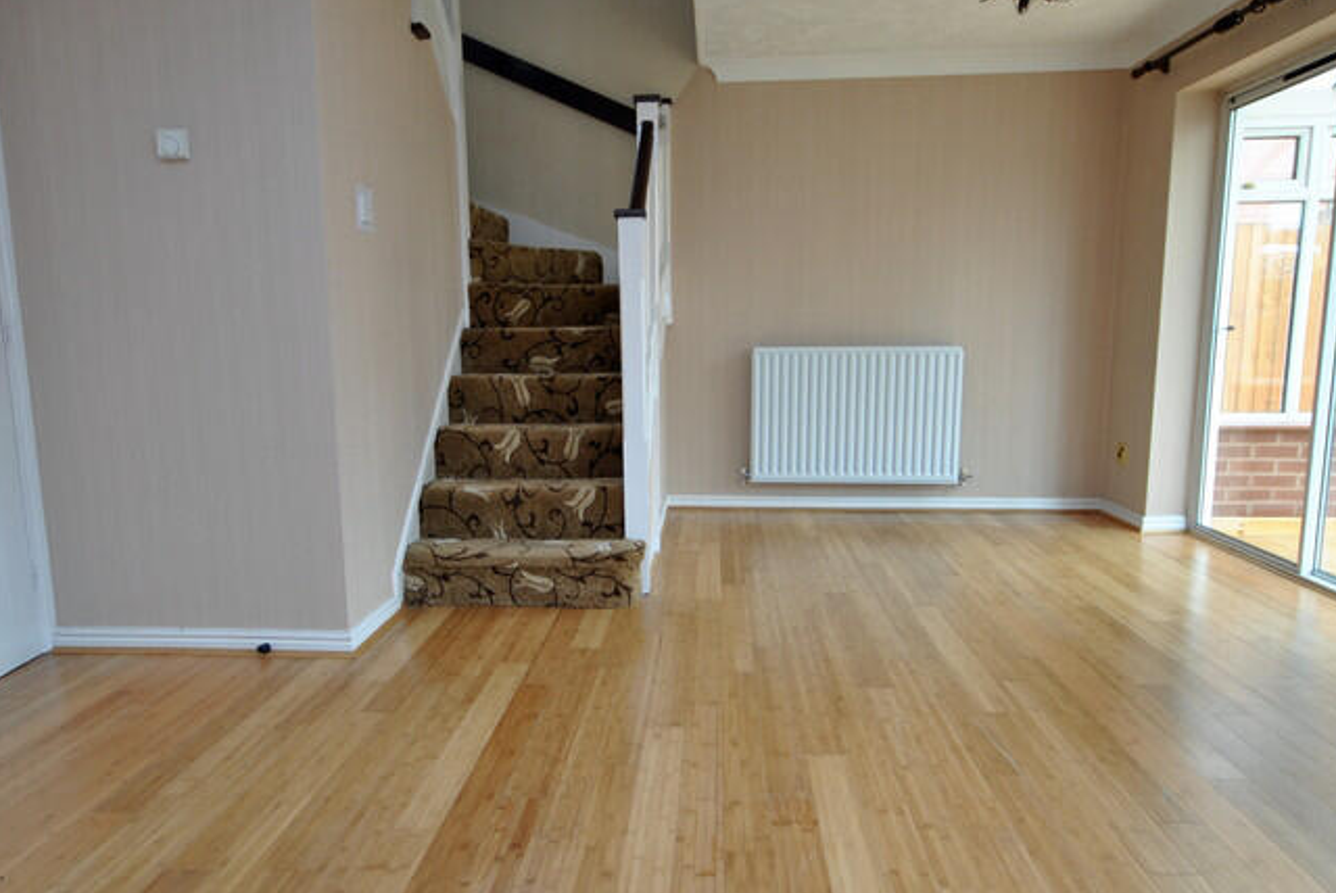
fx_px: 891
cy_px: 489
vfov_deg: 53.1
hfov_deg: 73.7
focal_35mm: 24
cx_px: 645
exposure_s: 1/60
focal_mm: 10
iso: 200
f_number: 4
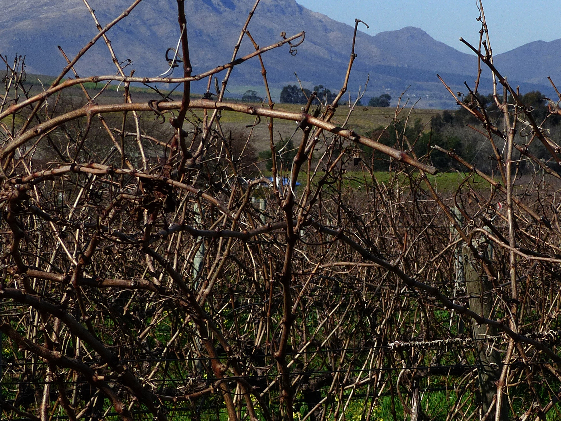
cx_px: 377
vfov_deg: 8.9
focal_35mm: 166
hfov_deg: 11.9
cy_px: 240
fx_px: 2690
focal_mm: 14.5
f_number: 4.5
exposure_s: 1/1300
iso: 100
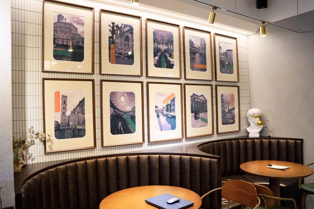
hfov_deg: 63.0
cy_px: 104
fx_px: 256
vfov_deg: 44.4
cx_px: 157
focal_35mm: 29
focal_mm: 29.4
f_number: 3.5
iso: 1600
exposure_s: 1/160
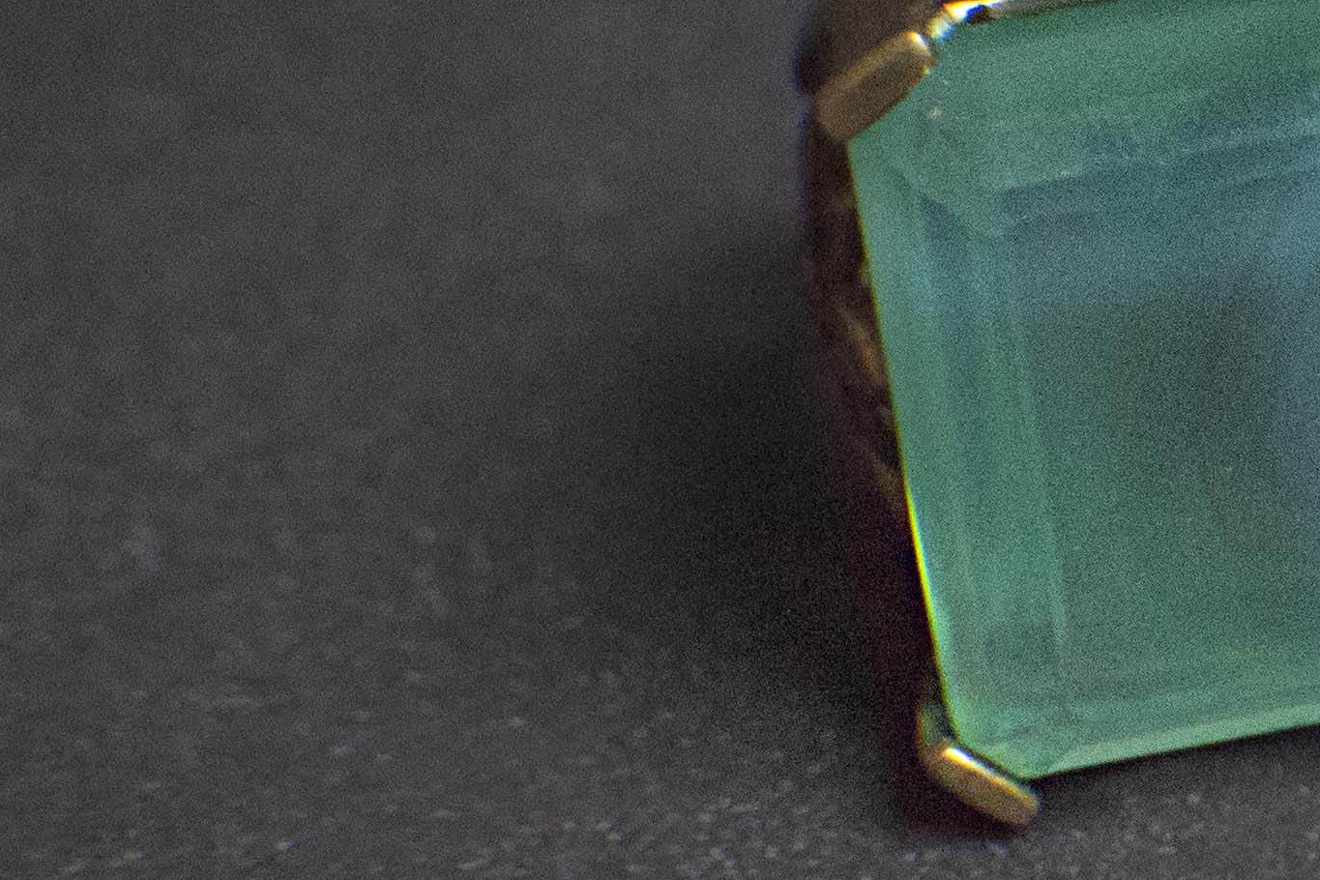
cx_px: 1887
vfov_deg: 8.5
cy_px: 398
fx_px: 5940
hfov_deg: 12.2
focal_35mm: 162
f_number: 4.8
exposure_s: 1/200
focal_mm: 32
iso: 3200
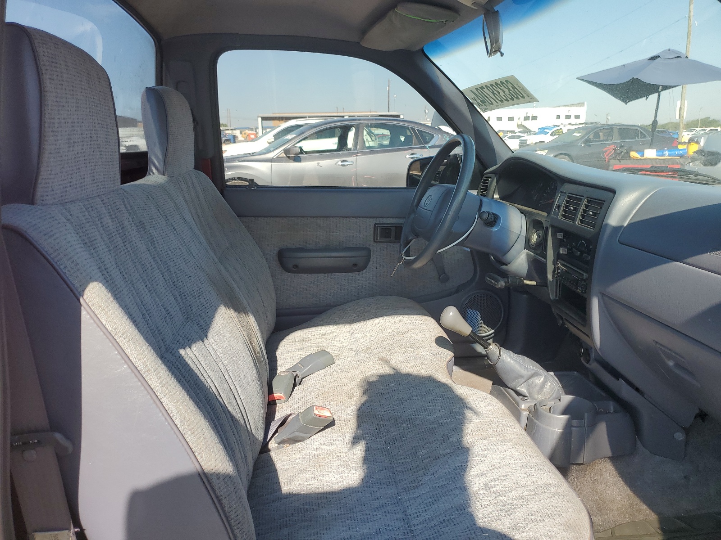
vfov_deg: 53.1
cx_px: 360
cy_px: 270
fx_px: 542
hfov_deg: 67.3
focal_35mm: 26
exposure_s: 1/1000
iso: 50
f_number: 1.5
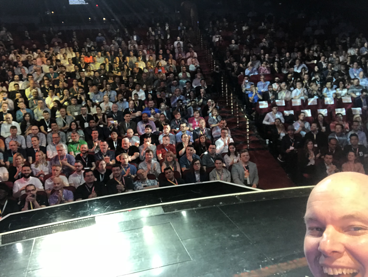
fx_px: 340
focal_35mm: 32
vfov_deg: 44.2
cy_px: 138
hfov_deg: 56.8
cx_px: 184
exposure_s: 1/30
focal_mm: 2.87
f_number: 2.2
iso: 100
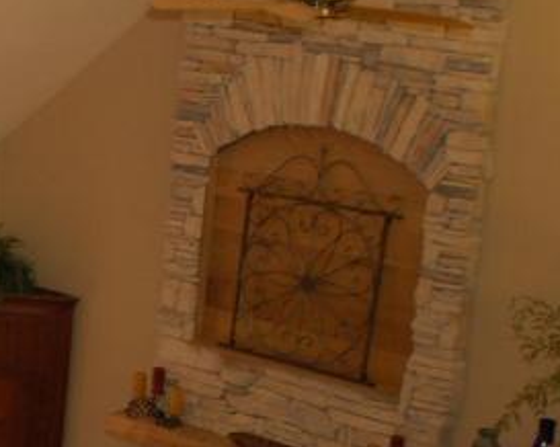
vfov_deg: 12.8
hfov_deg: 14.8
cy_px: 449
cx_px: -335
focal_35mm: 119
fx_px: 1971
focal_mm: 20
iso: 400
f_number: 3.8
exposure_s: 1/60
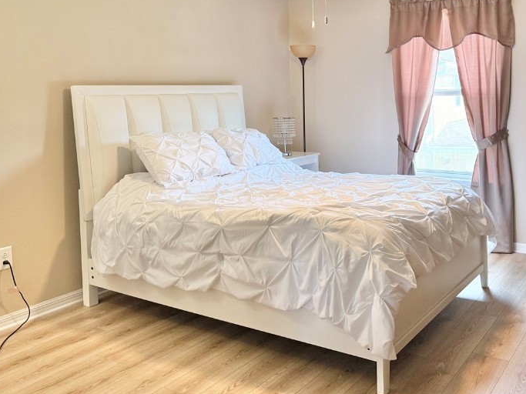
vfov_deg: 38.8
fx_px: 547
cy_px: 106
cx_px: 337
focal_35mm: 36
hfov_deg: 50.7
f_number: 1.78
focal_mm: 6.76
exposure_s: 1/120
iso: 200
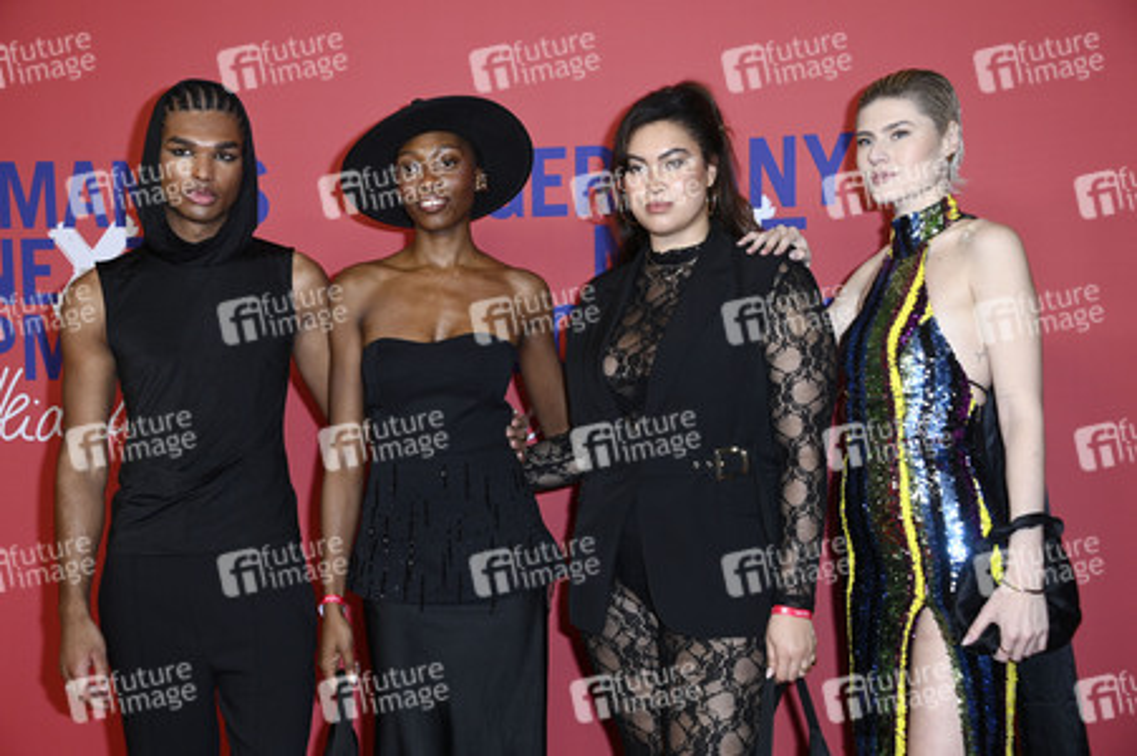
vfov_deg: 24.2
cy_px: 378
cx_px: 568
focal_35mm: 56
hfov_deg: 35.7
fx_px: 1767
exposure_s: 1/200
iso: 640
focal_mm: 56
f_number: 5.6
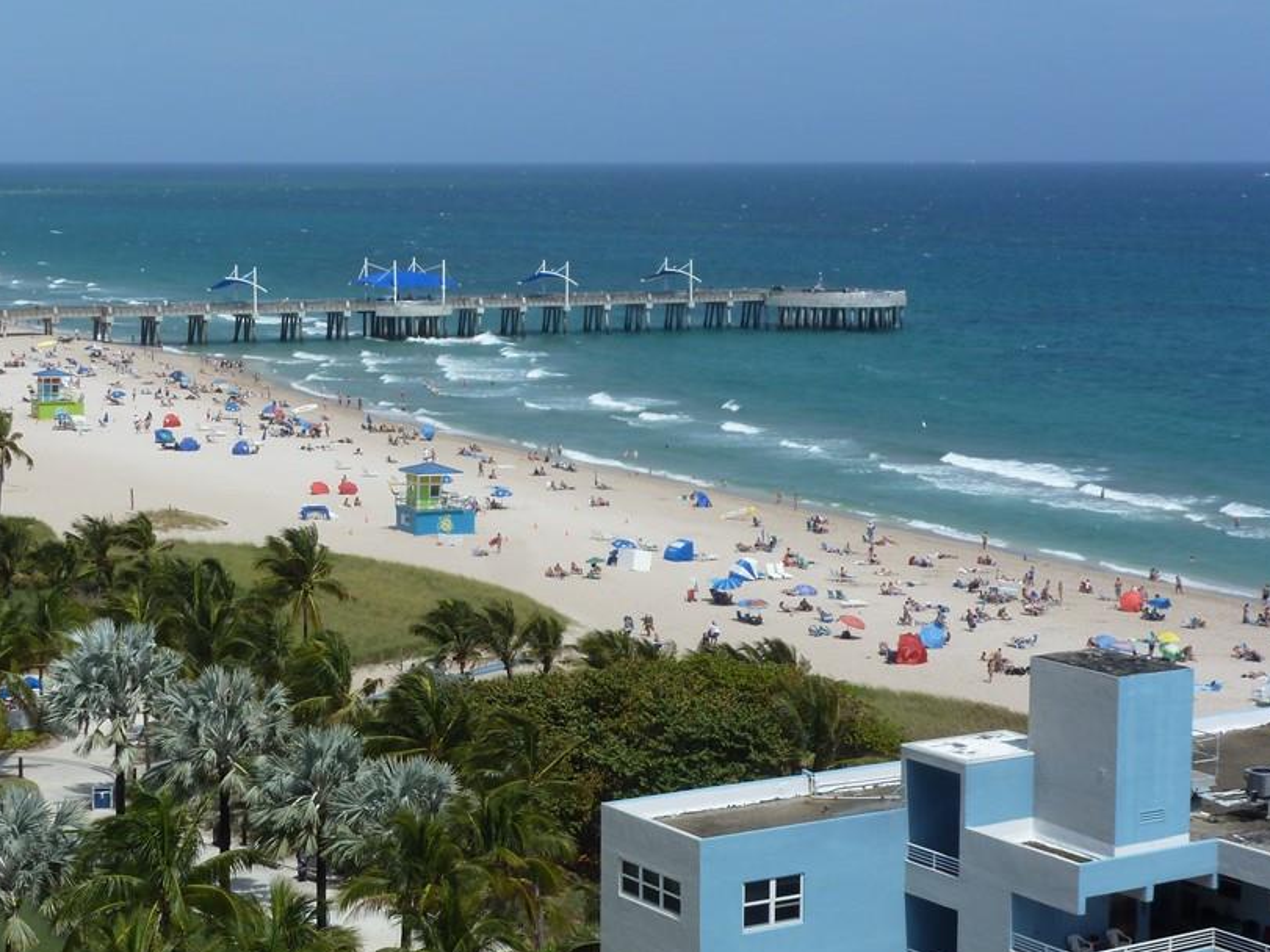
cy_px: 398
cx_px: 514
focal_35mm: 72
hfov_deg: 27.0
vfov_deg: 20.4
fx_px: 2641
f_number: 5.6
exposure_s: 1/640
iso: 100
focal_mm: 10.1
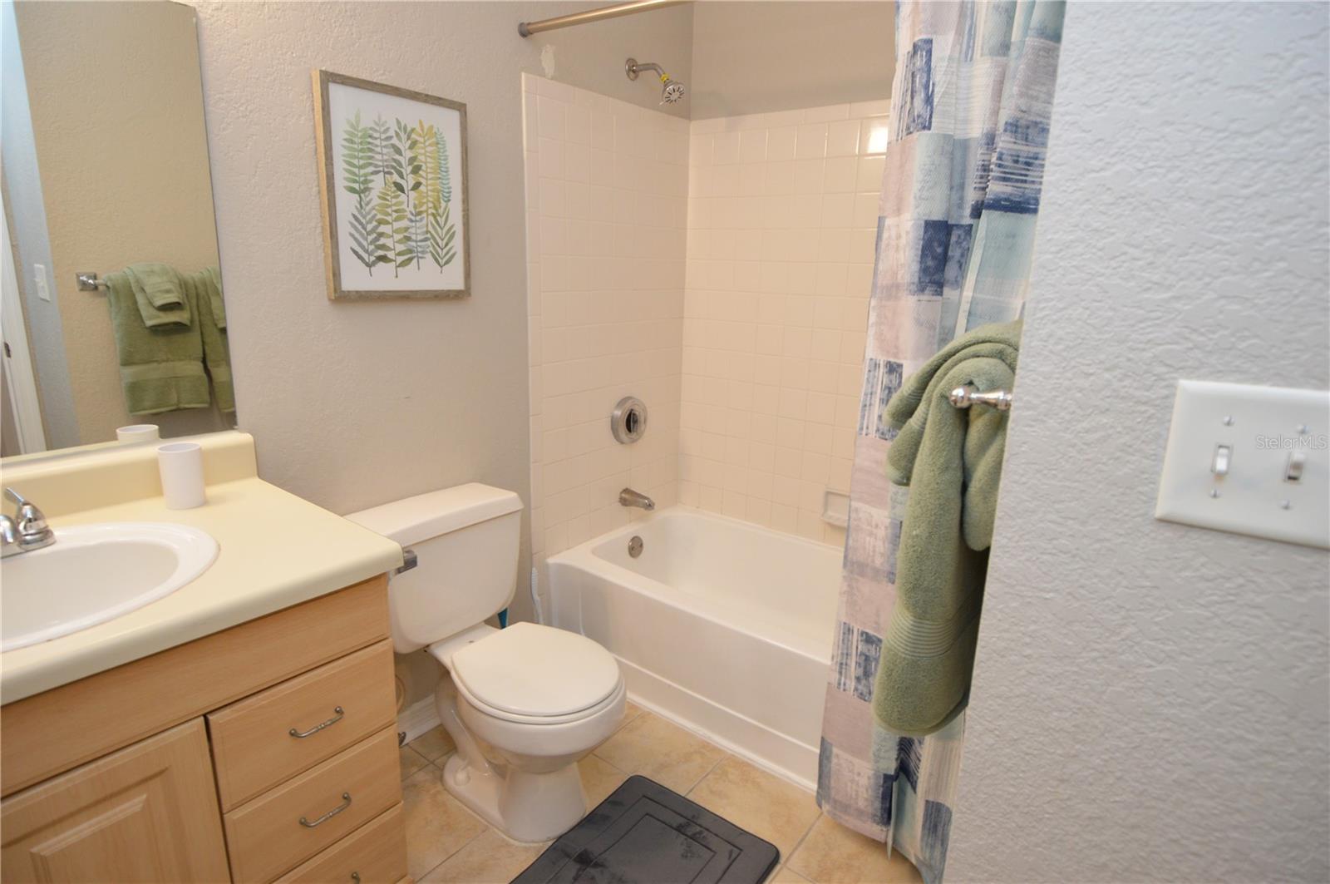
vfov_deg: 67.3
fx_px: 664
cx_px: 665
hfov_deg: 90.1
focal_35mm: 18
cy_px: 442
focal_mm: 12
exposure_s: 1/60
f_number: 4
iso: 640
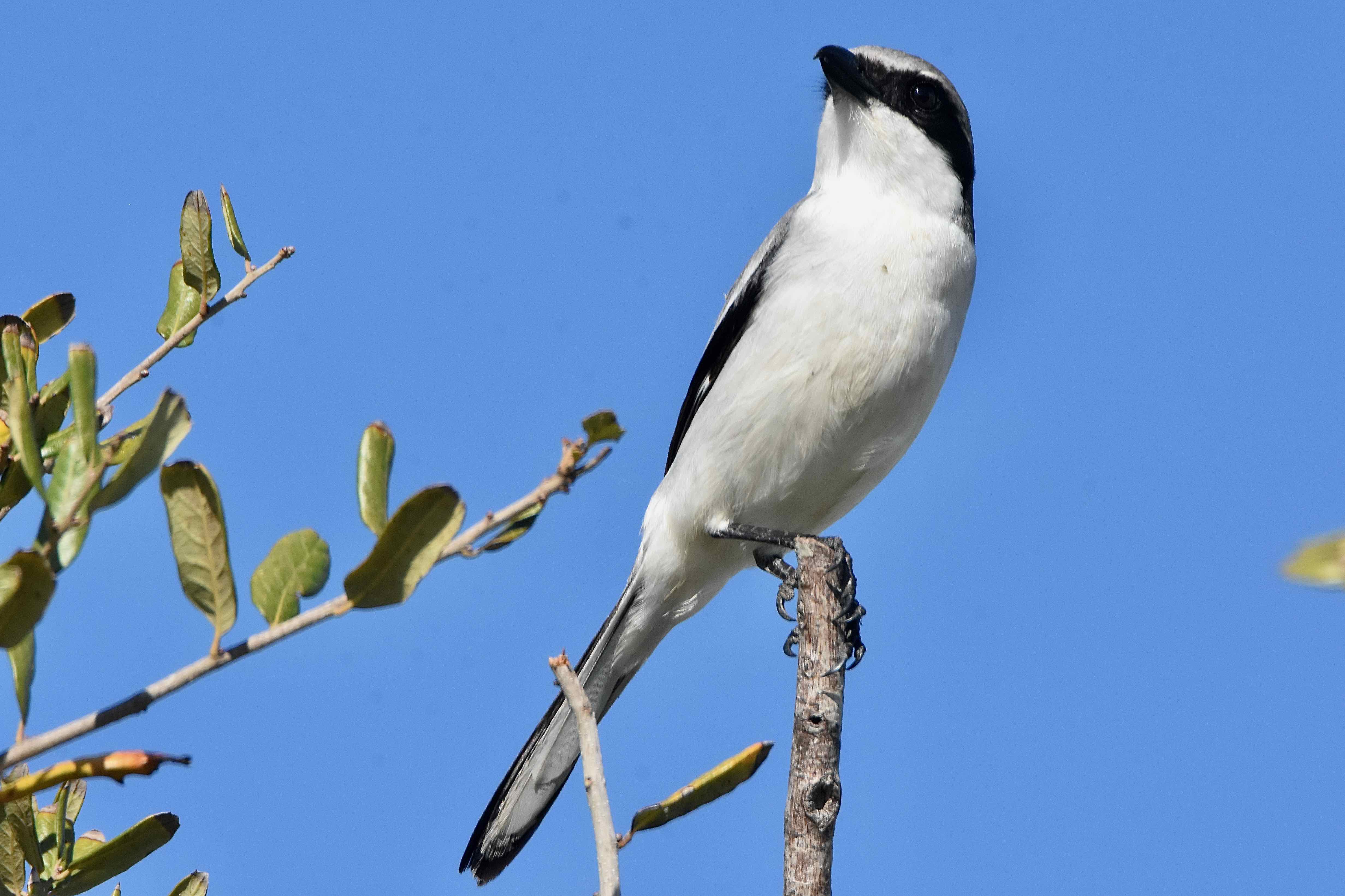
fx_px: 33622
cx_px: 672
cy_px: 448
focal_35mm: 900
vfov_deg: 1.5
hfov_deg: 2.3
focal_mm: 600
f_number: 14
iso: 2000
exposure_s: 1/2000
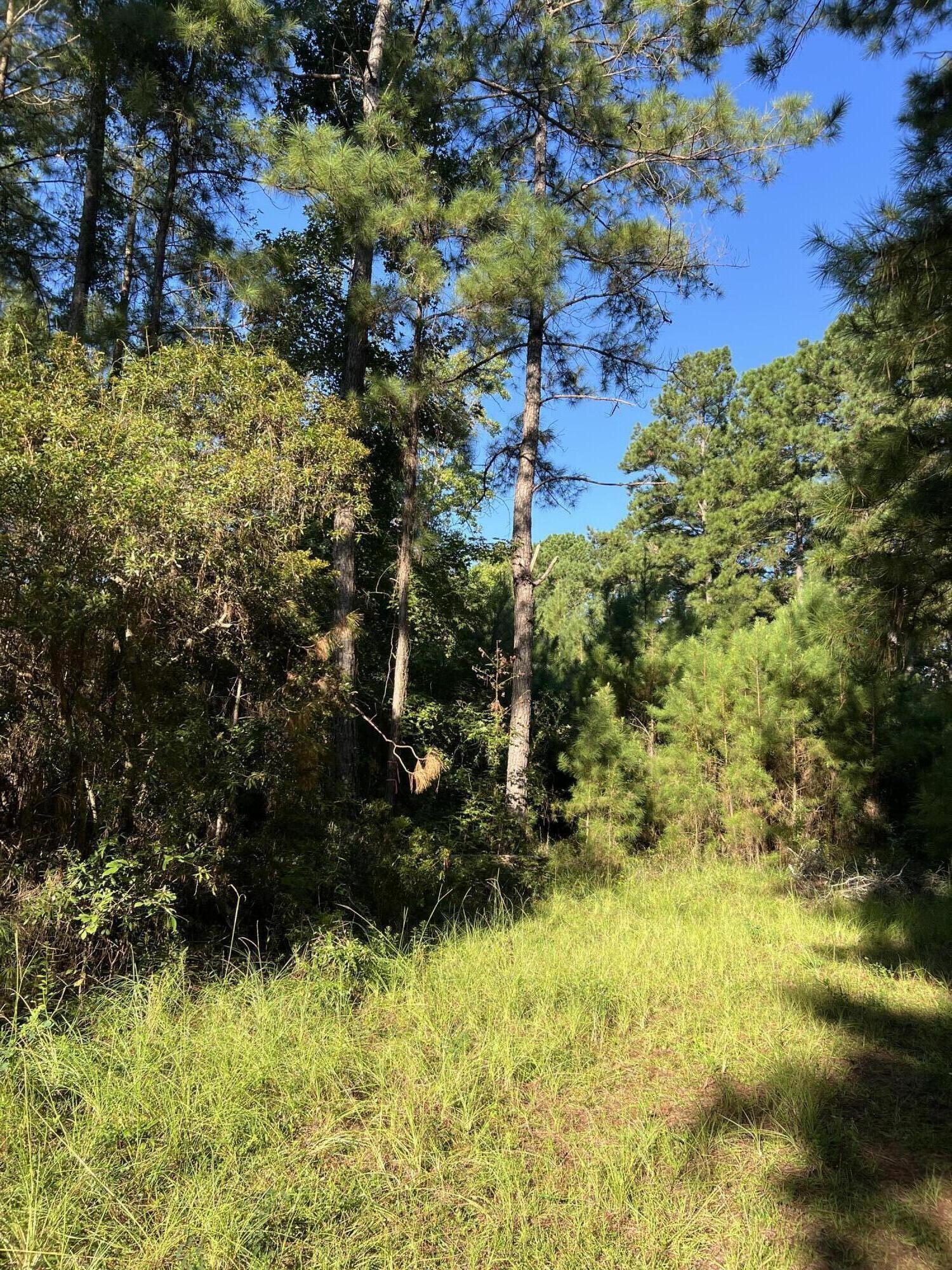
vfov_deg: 67.3
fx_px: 953
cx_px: 476
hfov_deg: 53.1
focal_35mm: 26
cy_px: 635
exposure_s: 1/1196
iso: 50
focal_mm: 5.7
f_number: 1.5
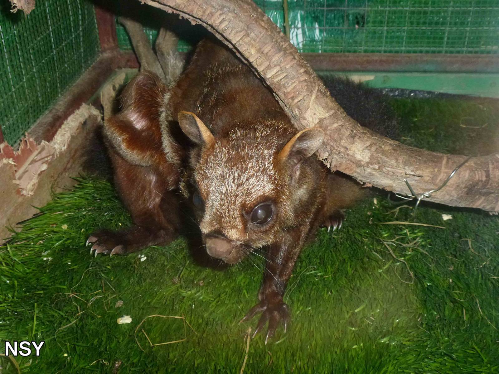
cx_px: 250
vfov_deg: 35.1
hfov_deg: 45.8
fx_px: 591
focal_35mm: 41
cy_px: 187
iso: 400
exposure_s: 1/60
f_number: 3.9
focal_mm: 7.4
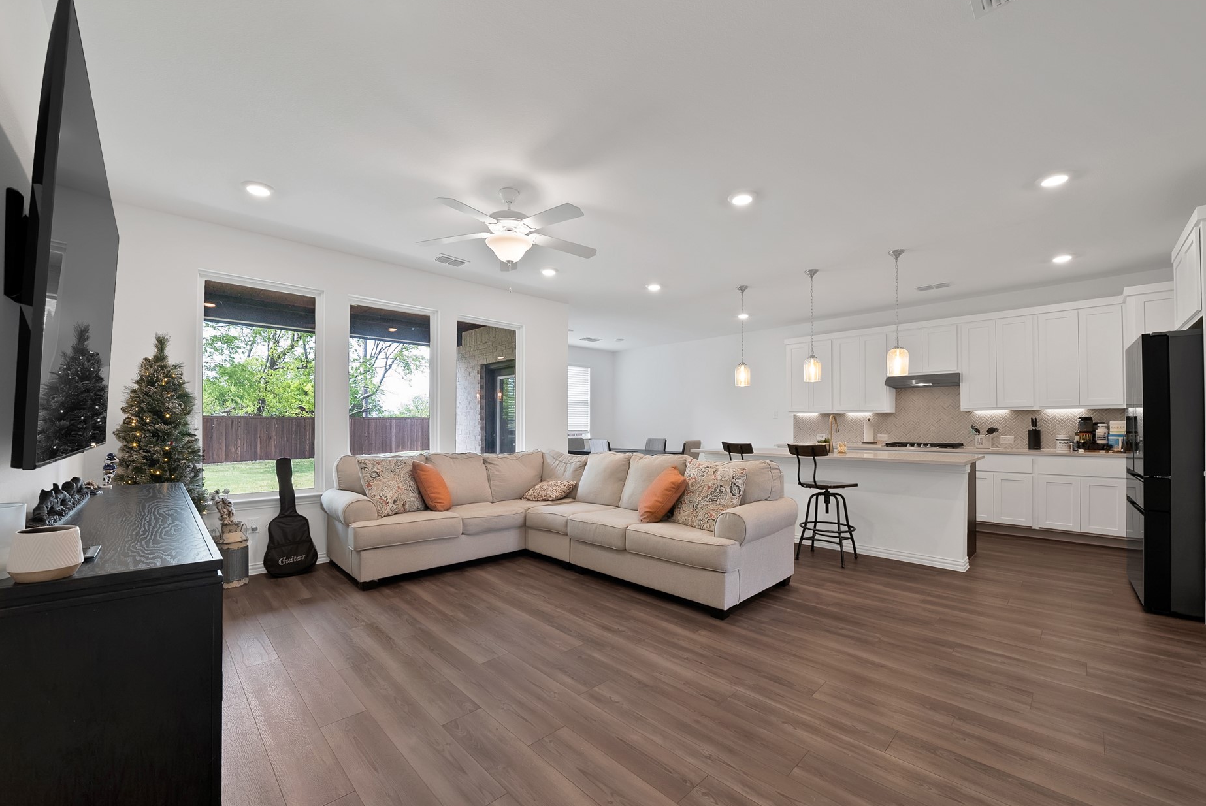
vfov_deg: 85.5
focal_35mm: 13
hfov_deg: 108.3
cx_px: 600
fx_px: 436
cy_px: 417
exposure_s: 1/8
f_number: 9
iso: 640
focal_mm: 12
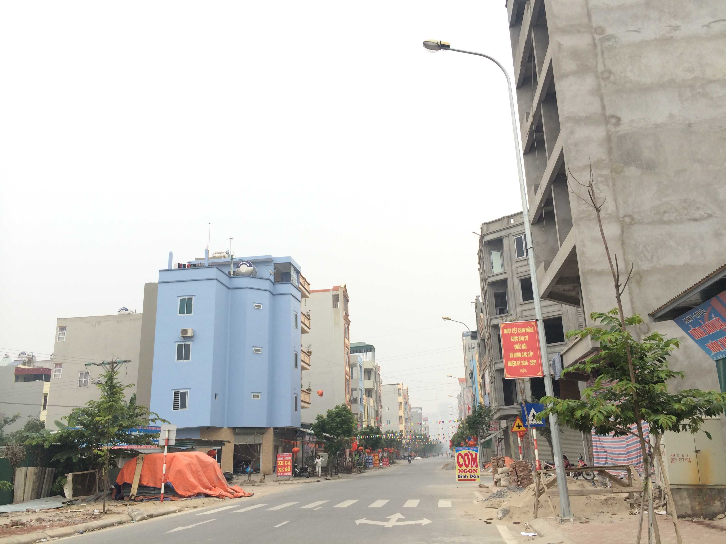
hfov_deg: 60.0
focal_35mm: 30
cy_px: 272
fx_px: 629
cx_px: 363
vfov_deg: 46.8
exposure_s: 1/477
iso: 32
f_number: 2.2
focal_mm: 4.12
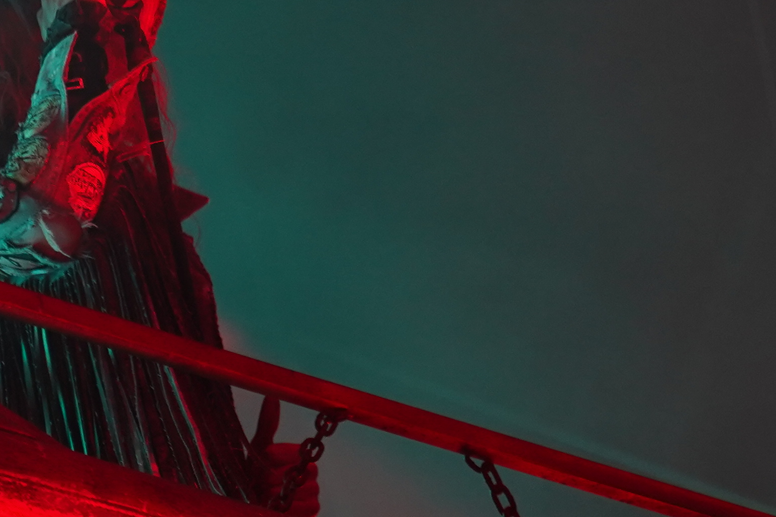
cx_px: 238
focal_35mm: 408
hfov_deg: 5.1
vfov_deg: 3.4
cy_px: 84
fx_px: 8793
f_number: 4
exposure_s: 1/125
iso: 1250
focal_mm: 105
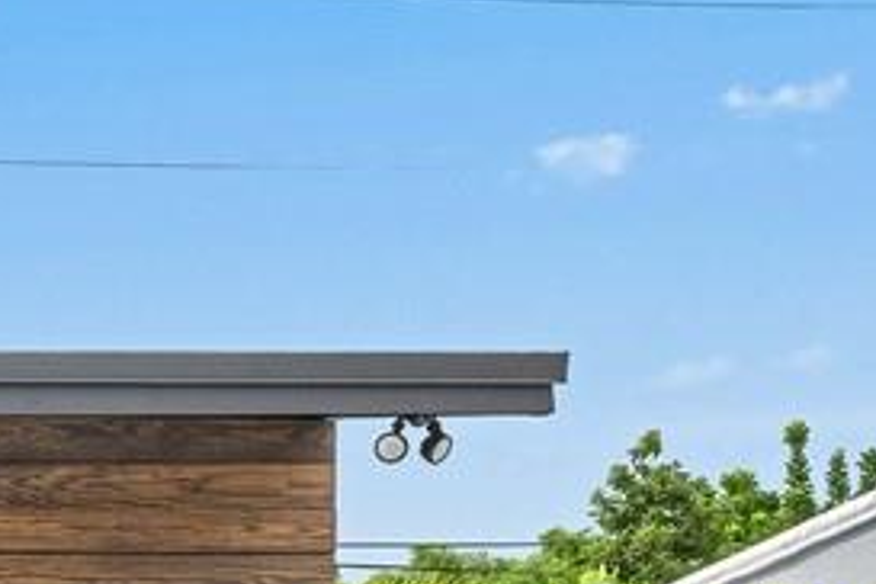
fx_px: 1995
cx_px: -683
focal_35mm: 82
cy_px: 1059
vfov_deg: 14.6
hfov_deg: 19.1
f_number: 4
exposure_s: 1/100
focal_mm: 14
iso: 80
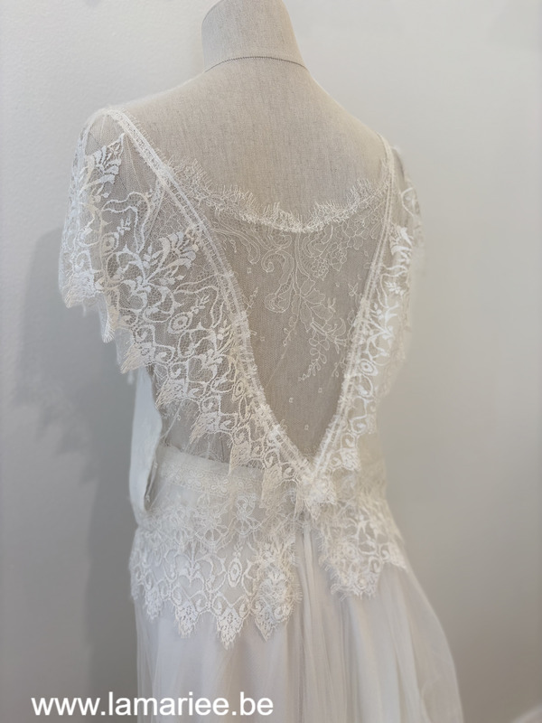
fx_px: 543
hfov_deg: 53.1
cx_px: 271
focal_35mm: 26
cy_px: 362
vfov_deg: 67.3
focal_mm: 5.96
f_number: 1.6
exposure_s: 1/100
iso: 40
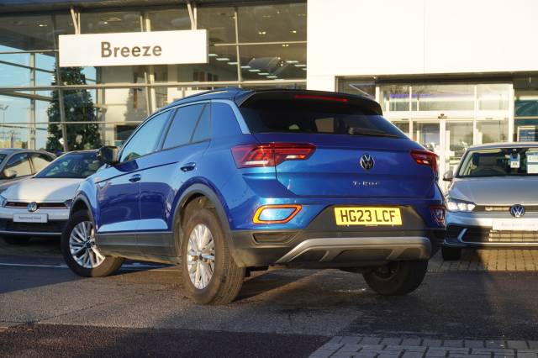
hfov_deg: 36.0
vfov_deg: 24.4
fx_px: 829
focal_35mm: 56
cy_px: 179
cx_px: 269
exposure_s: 1/80
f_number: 6.3
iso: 100
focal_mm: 37
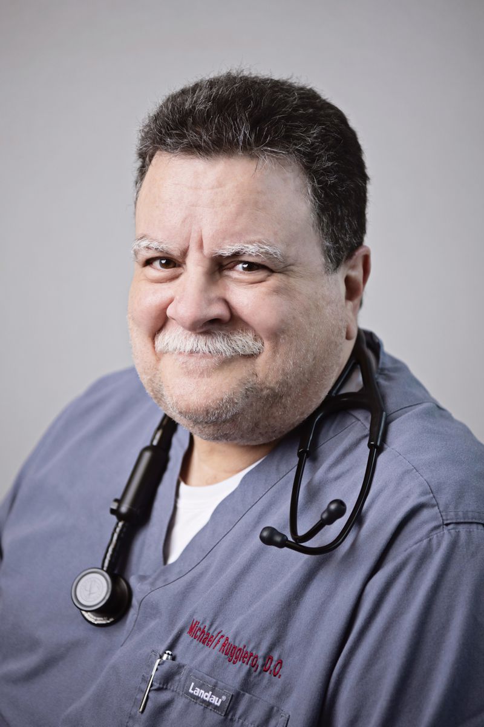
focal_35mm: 70
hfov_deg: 19.5
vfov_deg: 28.8
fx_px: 1412
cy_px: 364
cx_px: 242
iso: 320
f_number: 3.2
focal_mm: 70
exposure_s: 1/250
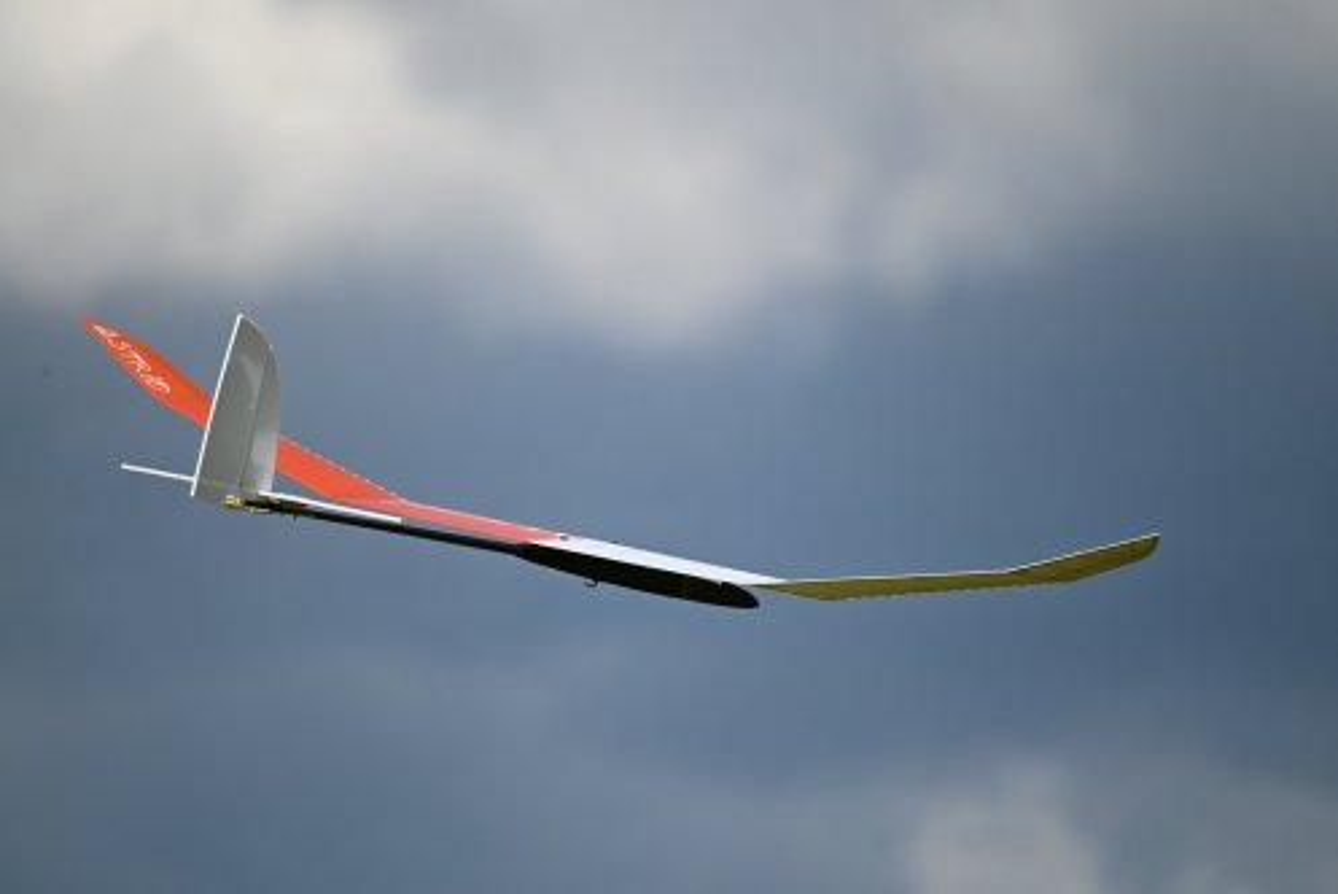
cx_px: 669
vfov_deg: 3.4
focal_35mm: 400
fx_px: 14875
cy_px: 447
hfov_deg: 5.2
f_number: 6.3
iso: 320
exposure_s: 1/2500
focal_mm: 400
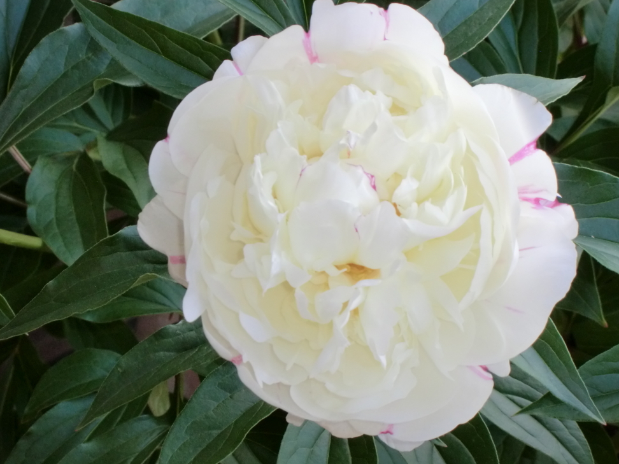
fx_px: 2450
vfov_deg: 10.8
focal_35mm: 137
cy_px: 242
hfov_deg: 14.4
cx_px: 304
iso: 160
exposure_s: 1/60
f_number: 6.5
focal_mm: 23.5
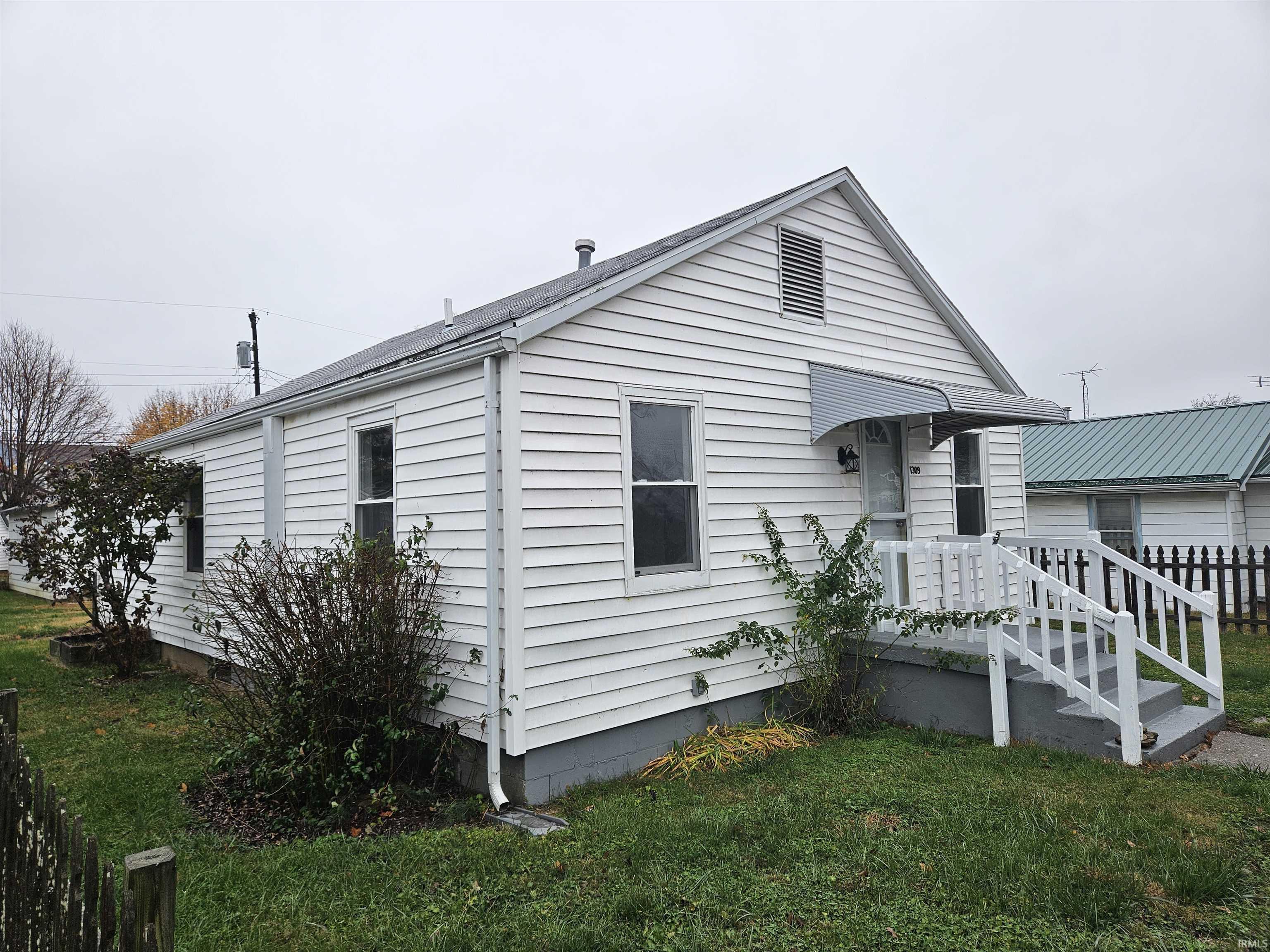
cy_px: 476
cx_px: 635
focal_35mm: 23
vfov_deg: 58.9
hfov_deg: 73.9
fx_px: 844
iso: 25
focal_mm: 5.4
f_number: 1.8
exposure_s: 1/405
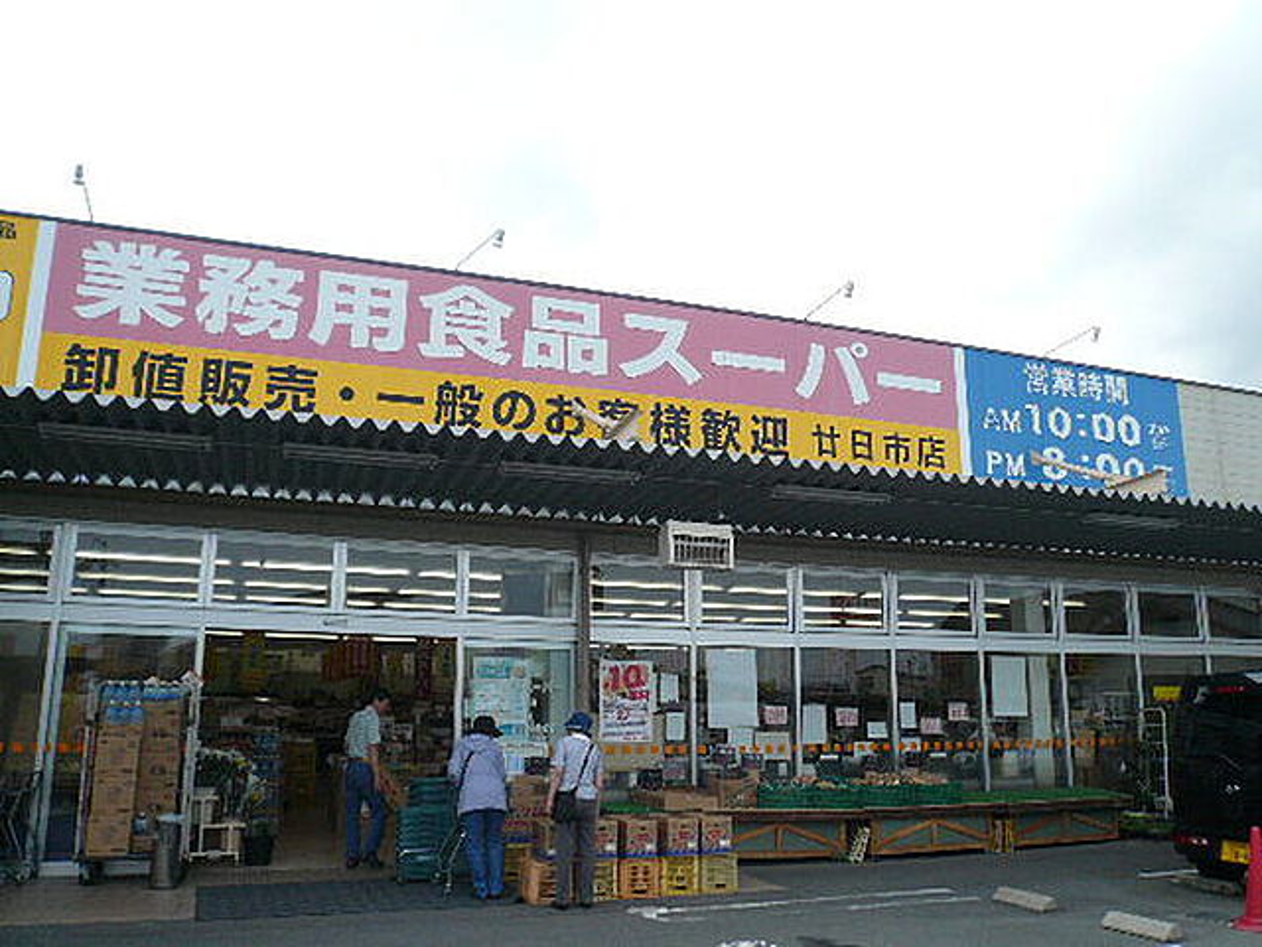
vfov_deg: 49.7
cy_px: 474
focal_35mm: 28
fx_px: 1021
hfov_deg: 63.4
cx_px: 631
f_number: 8
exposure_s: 1/200
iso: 100
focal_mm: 4.6
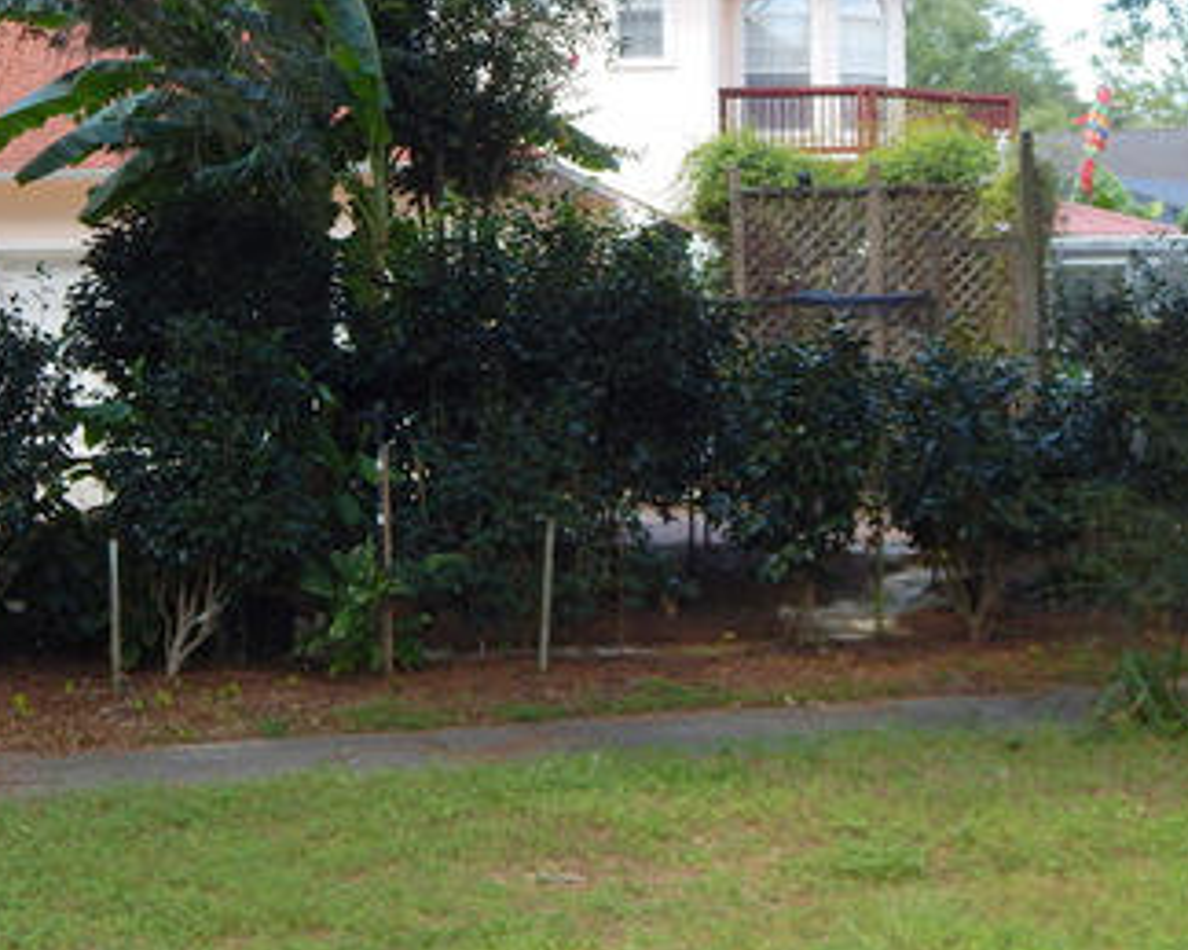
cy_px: 202
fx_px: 2917
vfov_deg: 18.3
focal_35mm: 83
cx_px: 477
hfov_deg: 23.0
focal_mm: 7.7
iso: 125
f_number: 3.6
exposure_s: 1/250
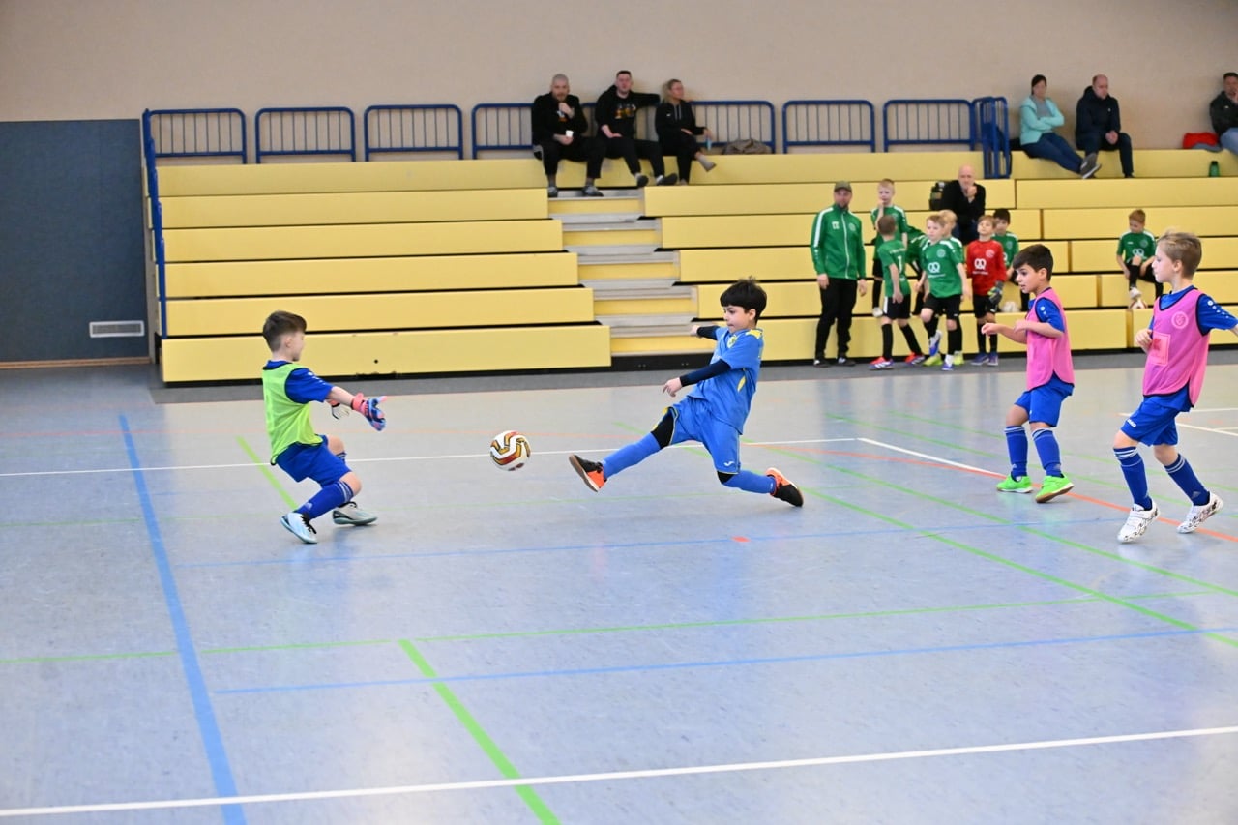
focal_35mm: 75
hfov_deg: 27.0
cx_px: 619
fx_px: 2579
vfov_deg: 18.2
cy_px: 412
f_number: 3.5
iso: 8000
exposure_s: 1/1000
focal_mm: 75
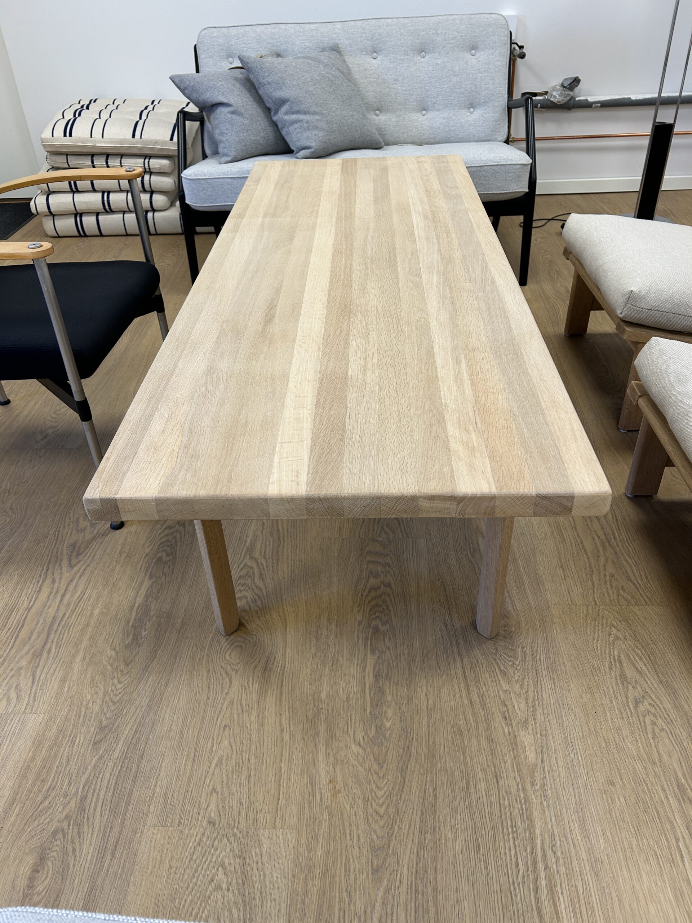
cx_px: 346
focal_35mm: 26
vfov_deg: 67.3
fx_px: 693
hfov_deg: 53.1
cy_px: 462
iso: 50
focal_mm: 5.7
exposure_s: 1/100
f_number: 1.5
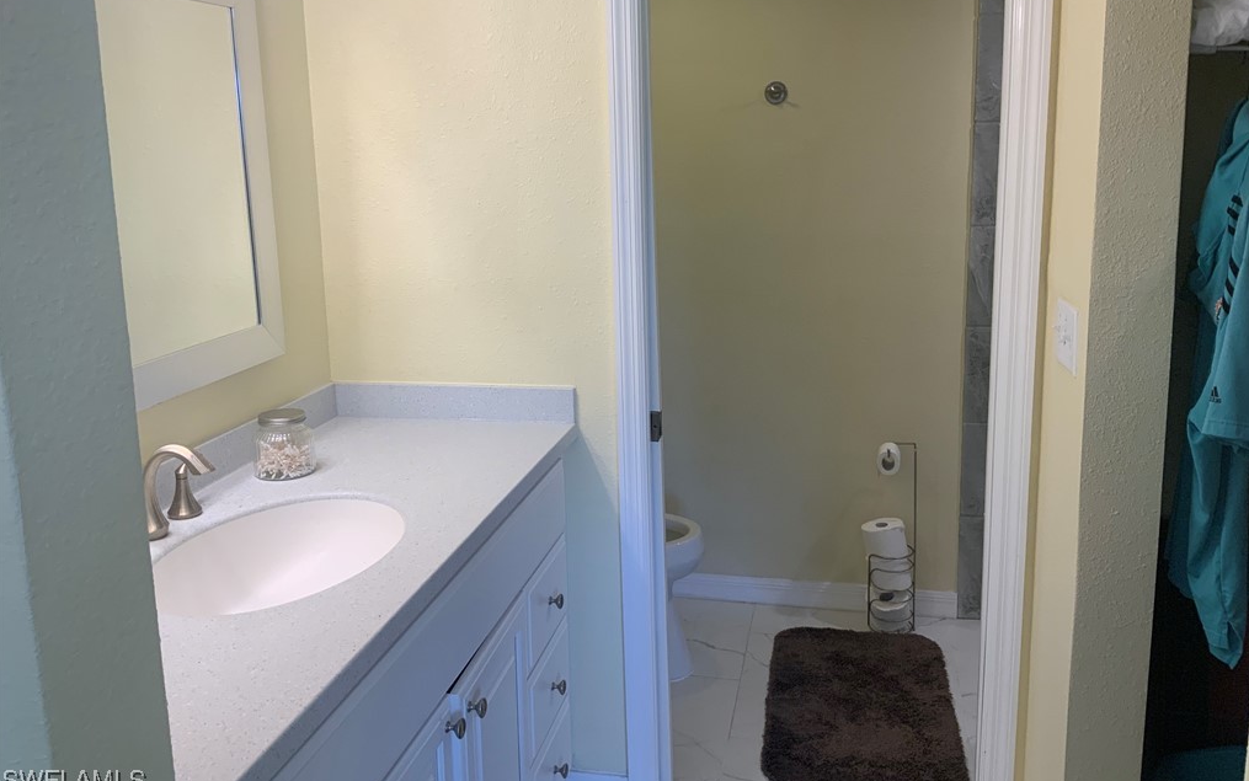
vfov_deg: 40.5
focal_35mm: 31
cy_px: 336
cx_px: 625
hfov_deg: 61.2
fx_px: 1056
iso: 50
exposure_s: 1/120
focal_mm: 3
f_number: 1.8
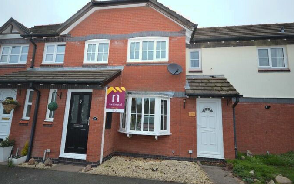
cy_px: 92
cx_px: 144
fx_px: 152
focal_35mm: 19
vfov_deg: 62.2
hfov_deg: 88.0
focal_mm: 12
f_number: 5
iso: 400
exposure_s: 1/100
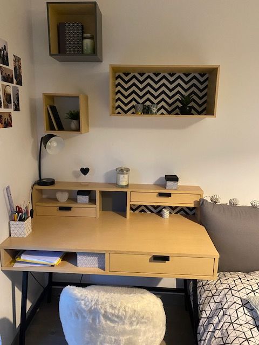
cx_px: 130
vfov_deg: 67.3
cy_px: 172
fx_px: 259
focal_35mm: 26
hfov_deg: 53.1
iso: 400
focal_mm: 4.25
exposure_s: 1/33
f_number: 1.8
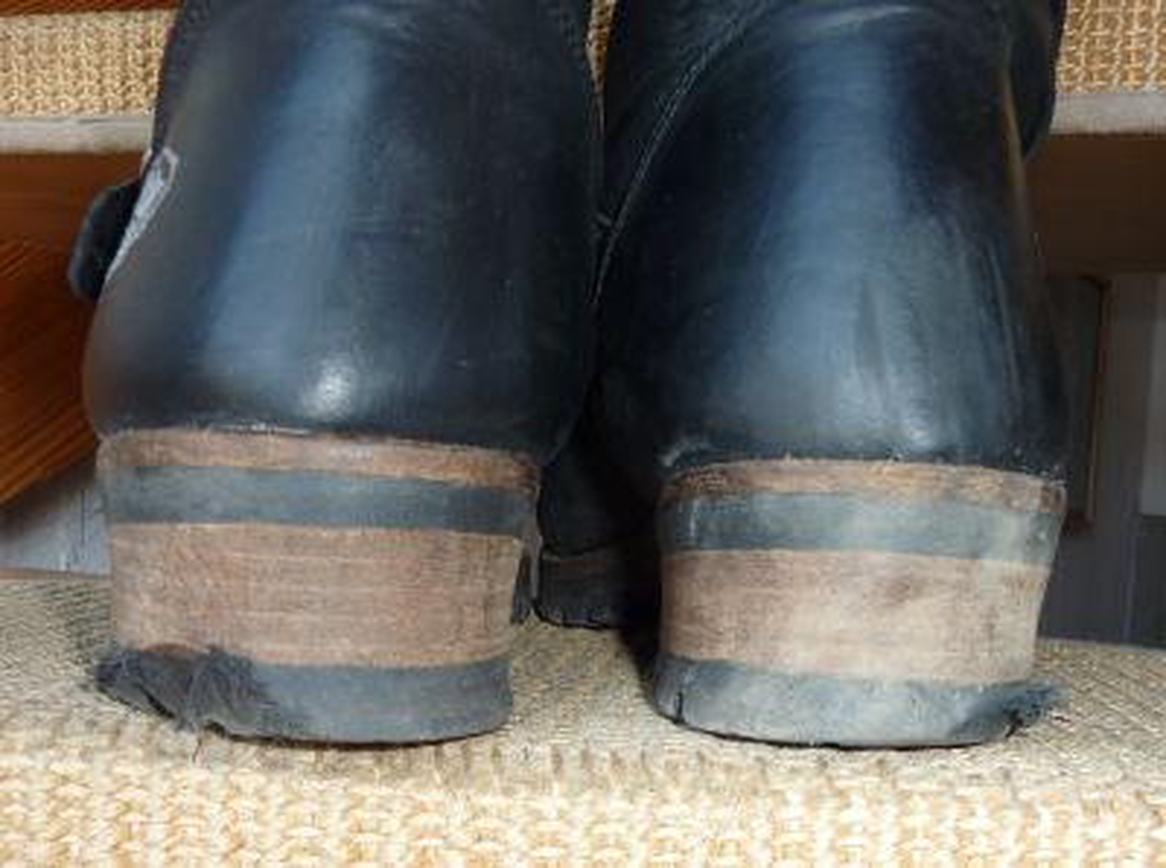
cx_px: 583
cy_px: 434
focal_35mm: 25
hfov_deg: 69.5
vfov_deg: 54.7
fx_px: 840
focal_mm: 4.1
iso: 100
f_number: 3.3
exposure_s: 1/30
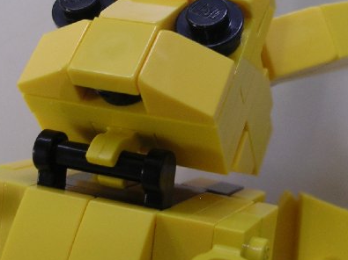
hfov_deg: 25.3
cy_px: 70
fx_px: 774
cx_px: 199
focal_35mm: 77
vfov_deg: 19.0
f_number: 2.8
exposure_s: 1/7.9
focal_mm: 5.8
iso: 100
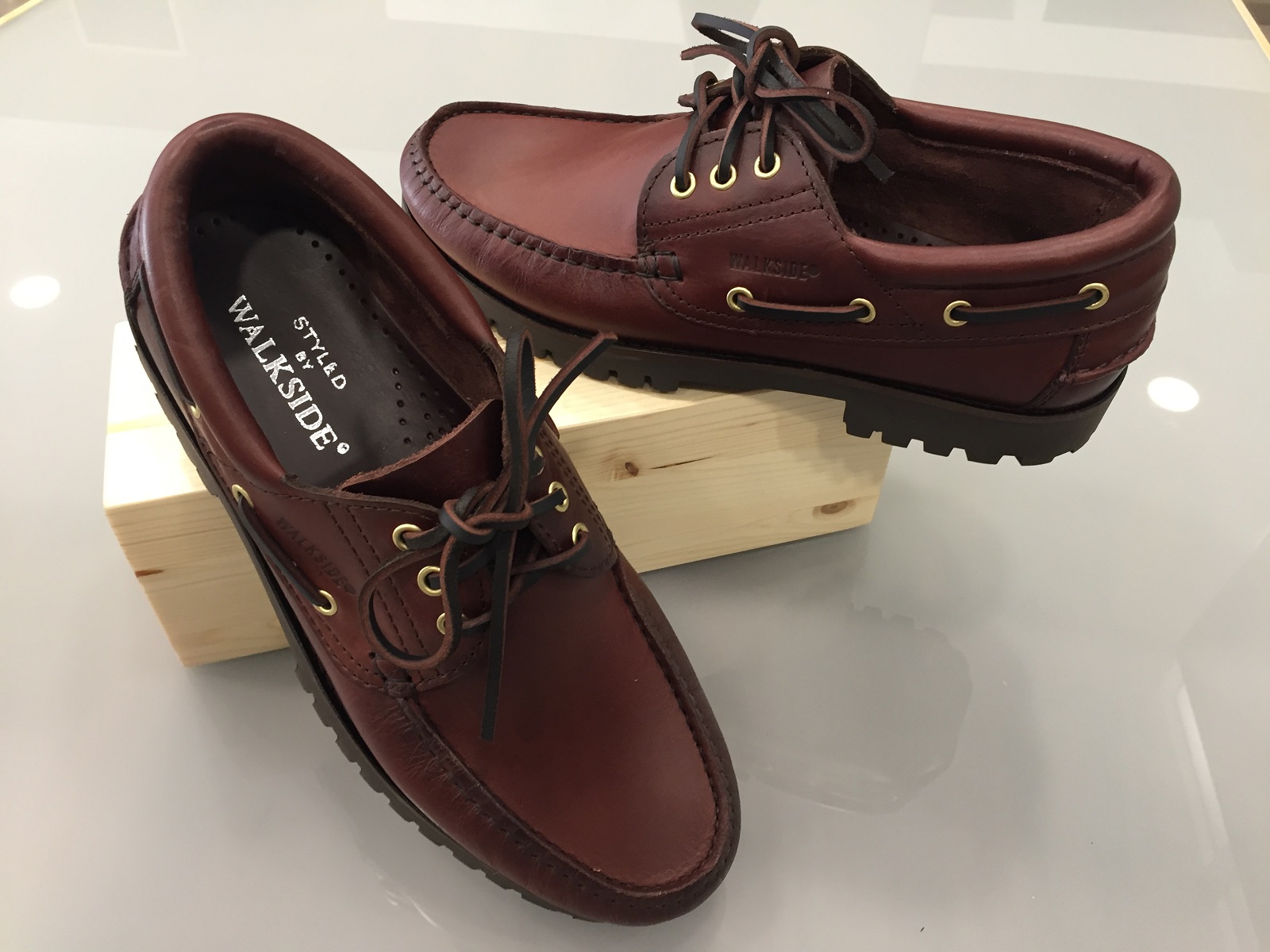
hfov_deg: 61.7
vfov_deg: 48.2
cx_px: 635
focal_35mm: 29
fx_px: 1064
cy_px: 476
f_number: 2.2
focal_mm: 4.15
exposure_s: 1/33
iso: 100
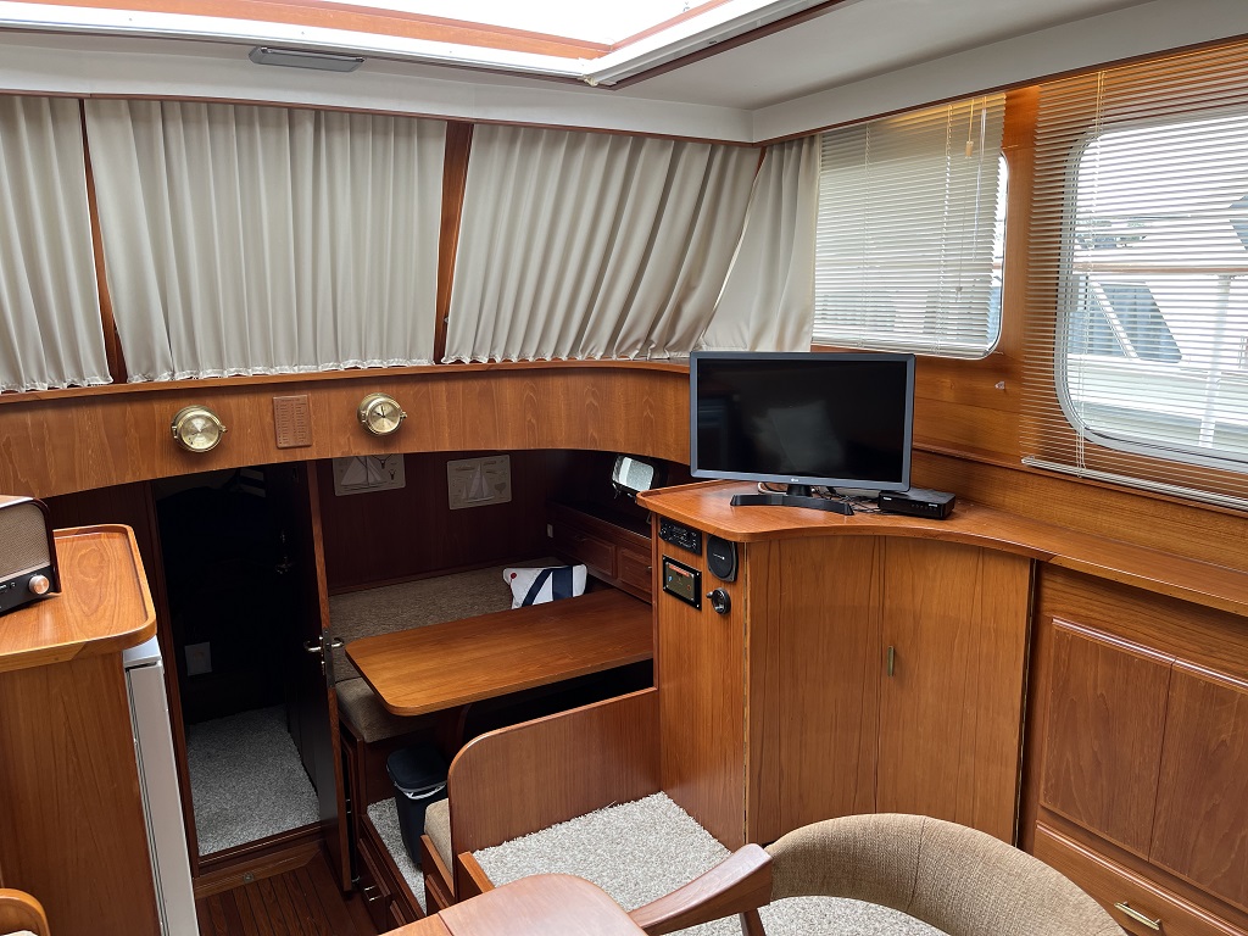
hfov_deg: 67.3
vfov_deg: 53.1
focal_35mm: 26
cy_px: 468
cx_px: 624
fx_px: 937
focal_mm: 5.1
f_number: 1.6
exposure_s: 1/122
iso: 40
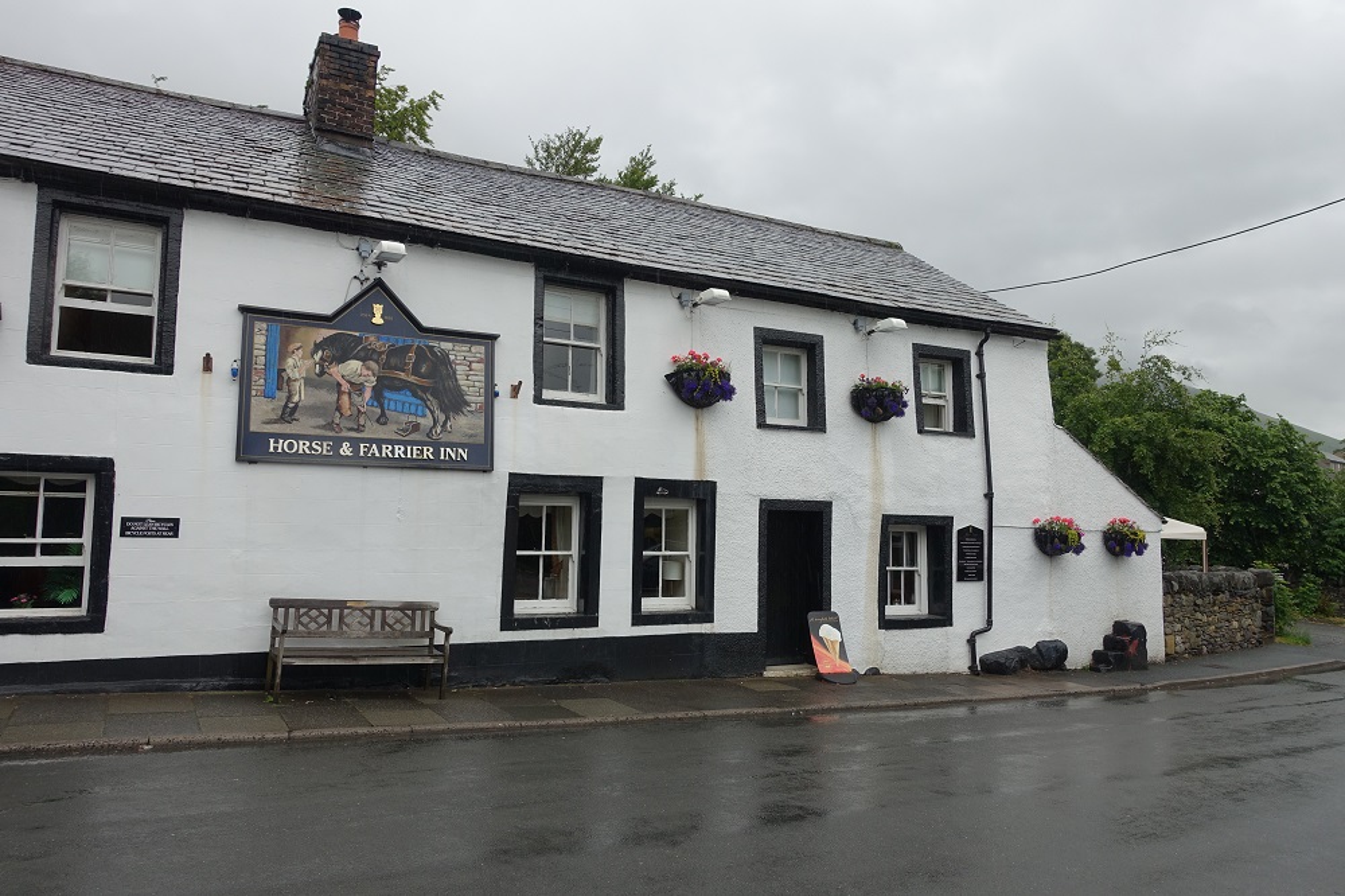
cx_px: 672
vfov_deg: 53.1
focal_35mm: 24
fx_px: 896
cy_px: 448
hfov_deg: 73.8
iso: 125
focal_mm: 8.8
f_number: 5.6
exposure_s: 1/160
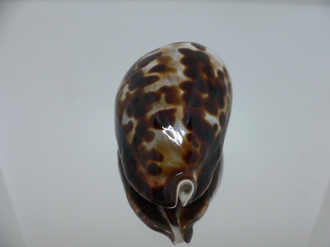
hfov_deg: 50.1
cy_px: 129
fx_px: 353
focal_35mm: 37
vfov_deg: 38.7
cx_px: 170
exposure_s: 1/60
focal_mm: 4.6
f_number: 2.8
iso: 200
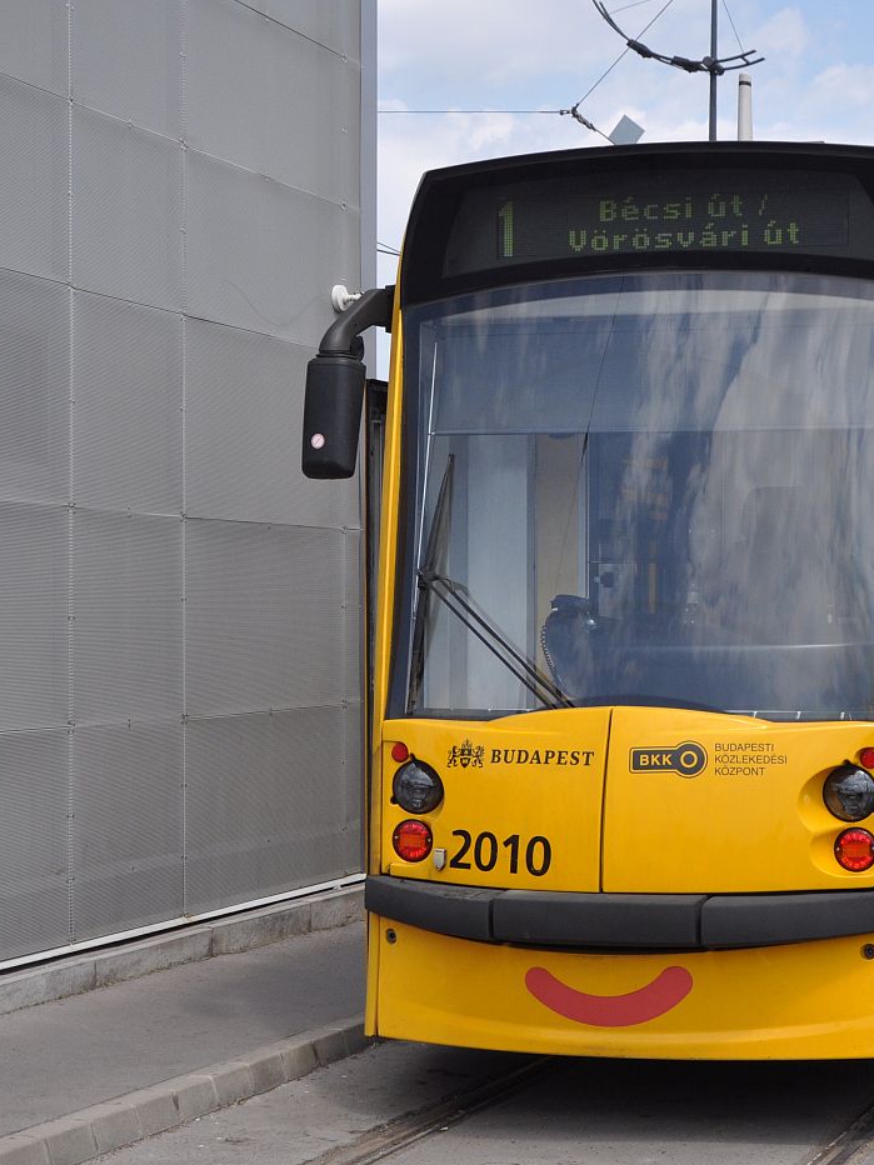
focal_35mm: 70
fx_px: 2357
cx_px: 792
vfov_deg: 27.8
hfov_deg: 20.6
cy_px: 581
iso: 400
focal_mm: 32
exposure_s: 1/1250
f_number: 5.6
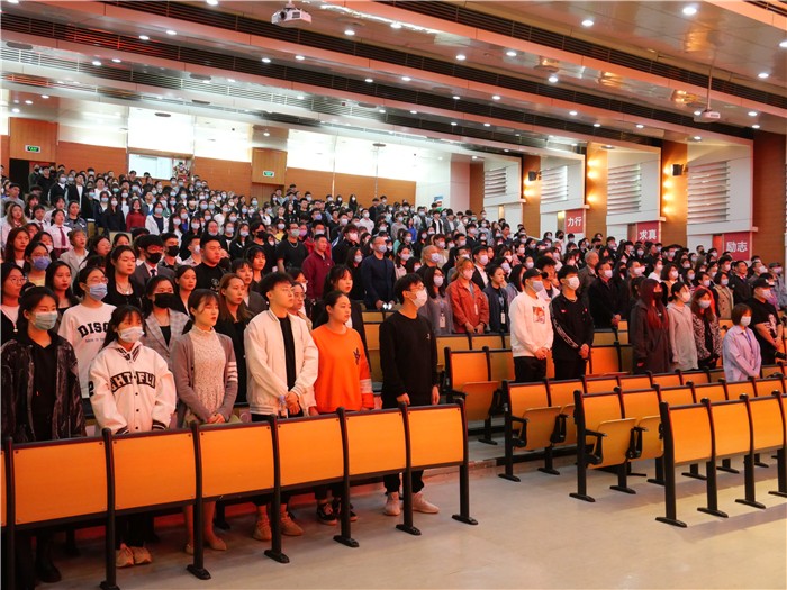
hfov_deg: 51.4
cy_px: 295
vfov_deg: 39.7
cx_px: 394
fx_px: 818
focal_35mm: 36
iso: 3200
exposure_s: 1/8
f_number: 8
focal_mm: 18
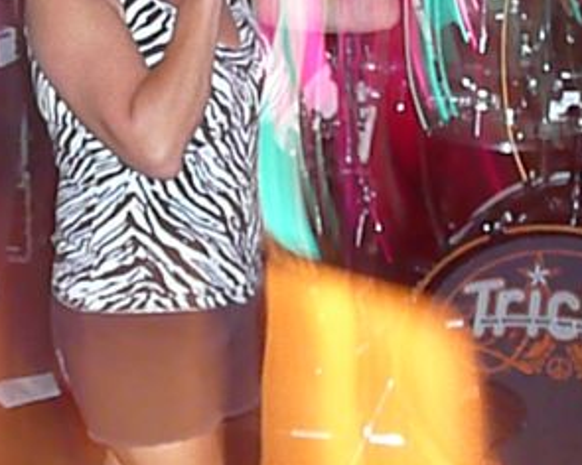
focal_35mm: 74
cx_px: -10
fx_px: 1275
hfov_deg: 24.5
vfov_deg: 20.6
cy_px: 124
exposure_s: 1/10
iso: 800
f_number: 2.8
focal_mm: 5.2
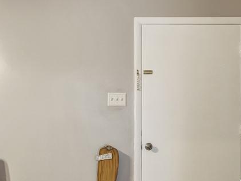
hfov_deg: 35.7
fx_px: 369
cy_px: 120
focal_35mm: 53
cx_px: 73
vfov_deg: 27.3
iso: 1250
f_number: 8
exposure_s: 1/10
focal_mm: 16
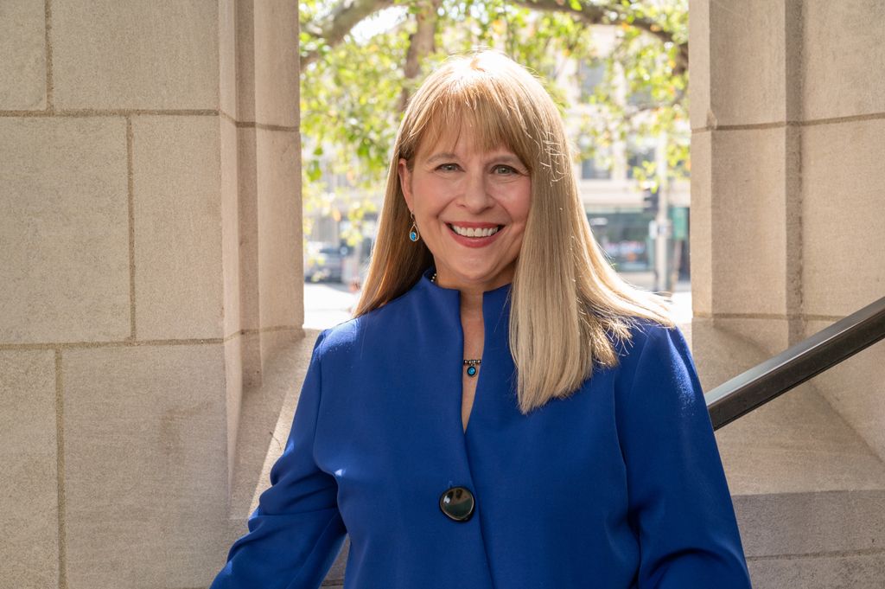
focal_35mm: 70
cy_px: 294
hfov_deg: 28.9
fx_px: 1719
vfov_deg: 19.4
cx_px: 442
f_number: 8
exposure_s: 1/200
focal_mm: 70
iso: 640
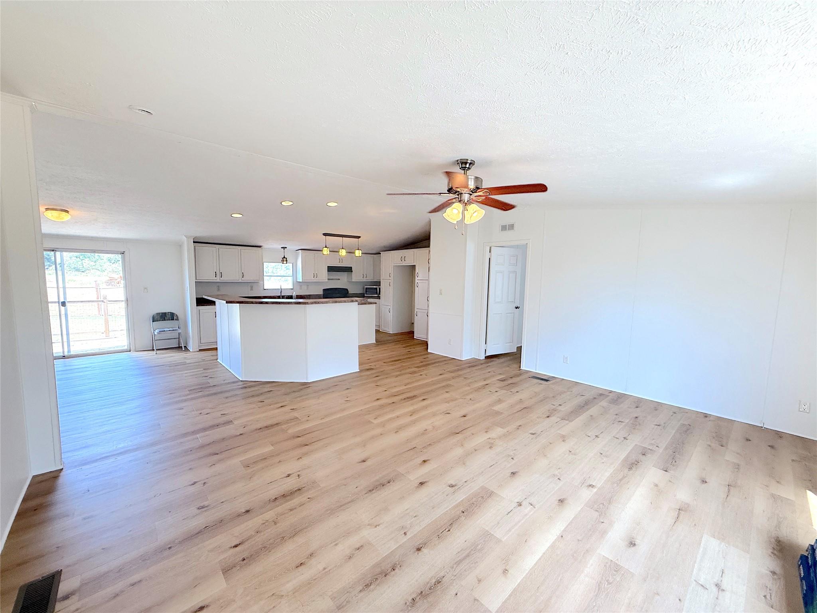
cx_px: 408
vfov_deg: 85.7
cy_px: 306
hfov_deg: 102.1
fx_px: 330
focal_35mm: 14
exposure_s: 1/120
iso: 125
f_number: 2.2
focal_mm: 2.22
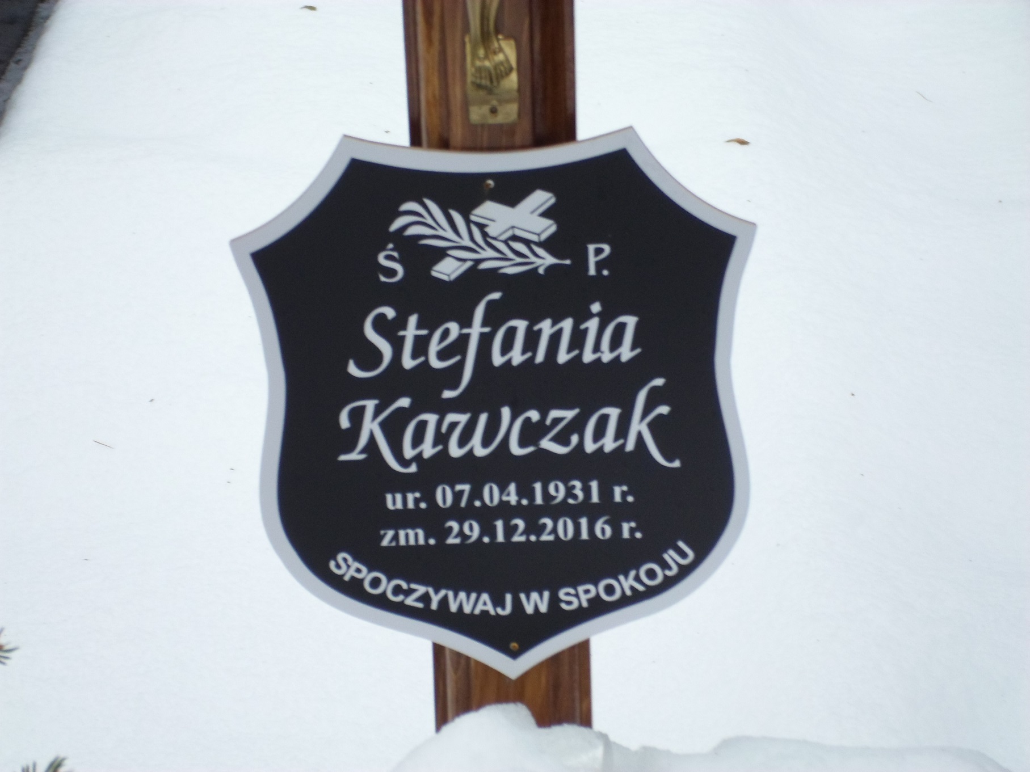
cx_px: 515
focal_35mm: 125
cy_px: 386
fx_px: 3719
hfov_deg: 15.8
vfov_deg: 11.9
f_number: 6.3
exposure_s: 1/60
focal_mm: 22.5
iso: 100
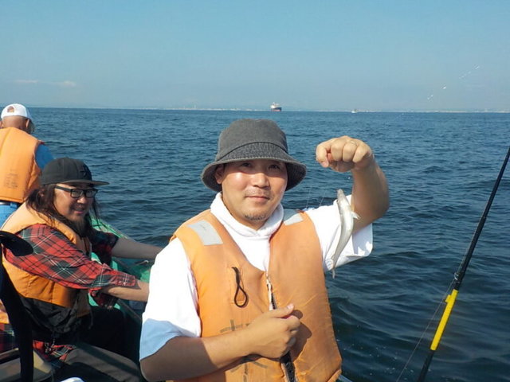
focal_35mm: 30
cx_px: 255
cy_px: 191
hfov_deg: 60.0
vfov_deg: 46.8
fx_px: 442
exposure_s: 1/1250
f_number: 3.3
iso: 125
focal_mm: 4.1
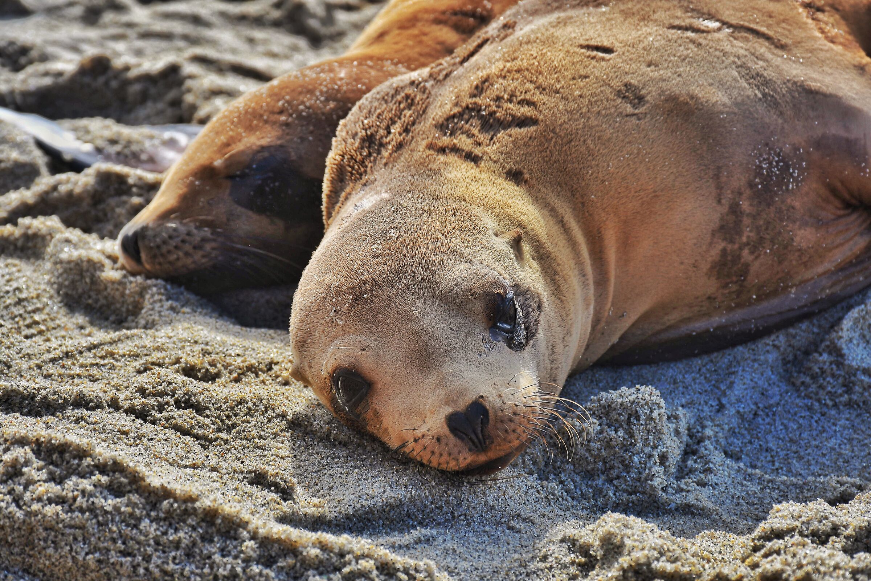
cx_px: 436
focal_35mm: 183
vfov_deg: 7.5
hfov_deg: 11.2
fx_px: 4427
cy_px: 290
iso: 160
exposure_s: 1/250
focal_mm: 122
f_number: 9
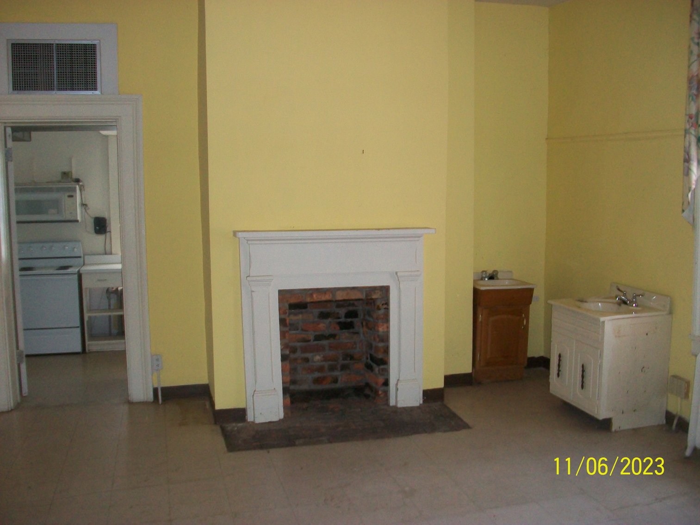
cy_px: 262
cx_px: 350
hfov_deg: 54.0
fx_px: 688
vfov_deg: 41.8
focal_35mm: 34
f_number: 2.8
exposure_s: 1/60
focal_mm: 5.7
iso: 160
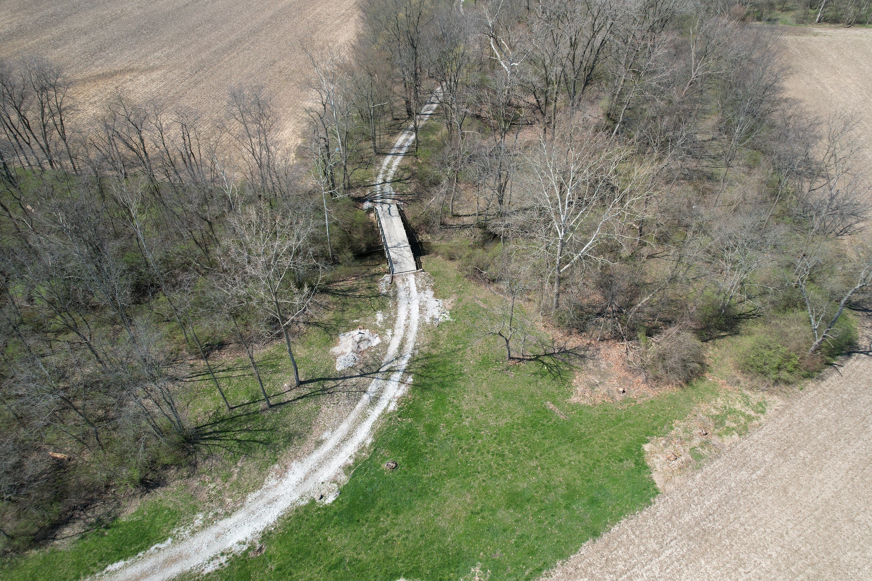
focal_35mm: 22
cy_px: 290
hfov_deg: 78.6
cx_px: 436
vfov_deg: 57.2
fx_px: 533
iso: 100
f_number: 2.8
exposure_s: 1/1250
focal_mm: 8.38
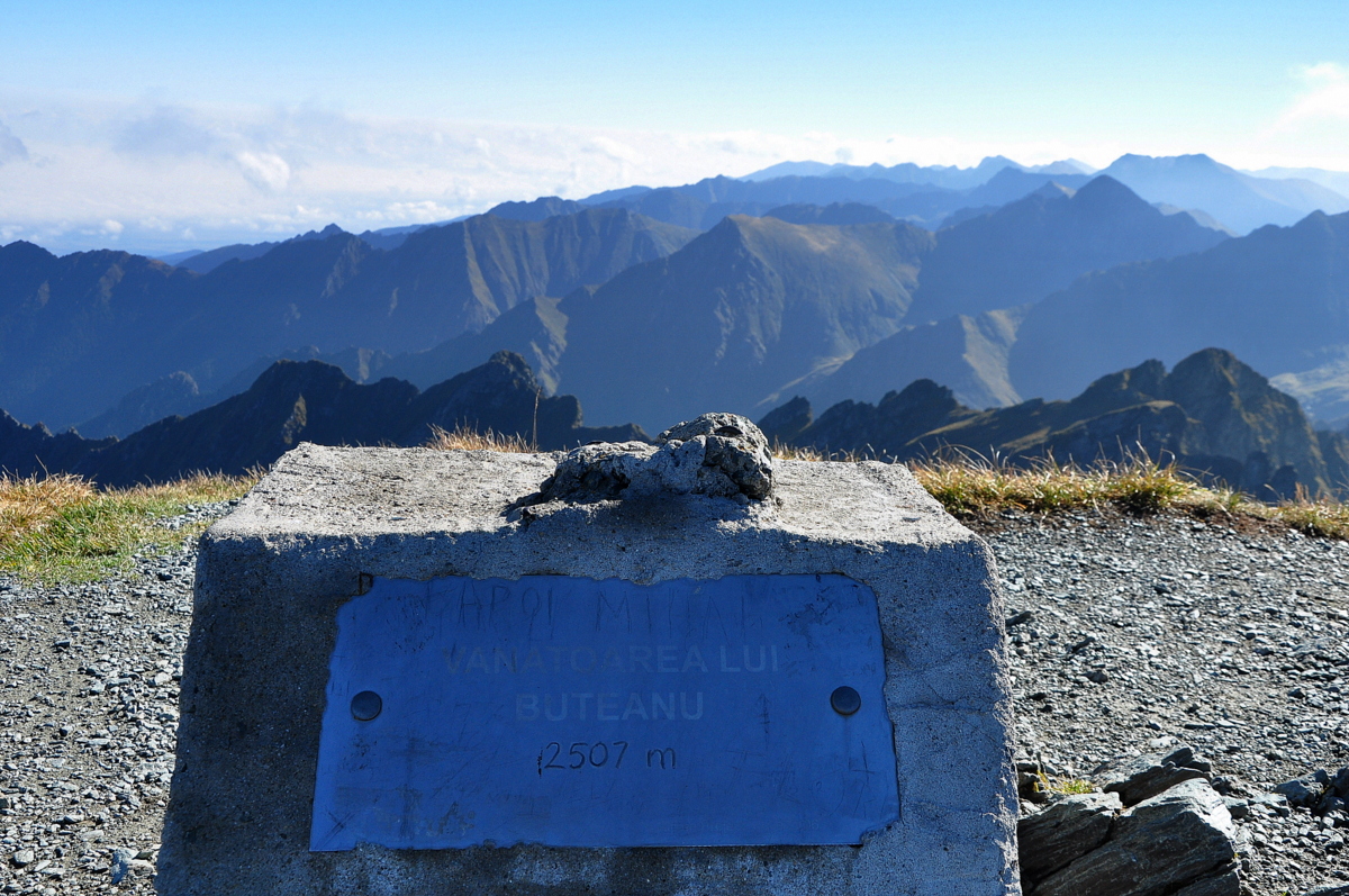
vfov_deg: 35.4
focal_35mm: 38
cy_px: 448
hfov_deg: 51.3
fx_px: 1403
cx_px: 674
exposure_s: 1/400
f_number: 11
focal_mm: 25
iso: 400
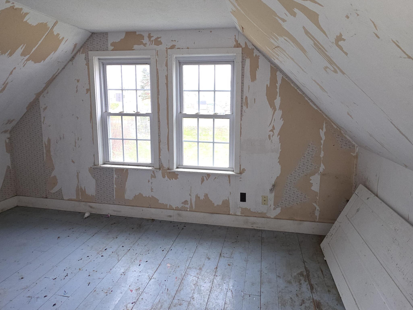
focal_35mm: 19
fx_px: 227
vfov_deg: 68.4
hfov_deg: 84.5
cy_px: 135
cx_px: 225
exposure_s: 1/60
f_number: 1.9
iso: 125
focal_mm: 2.2
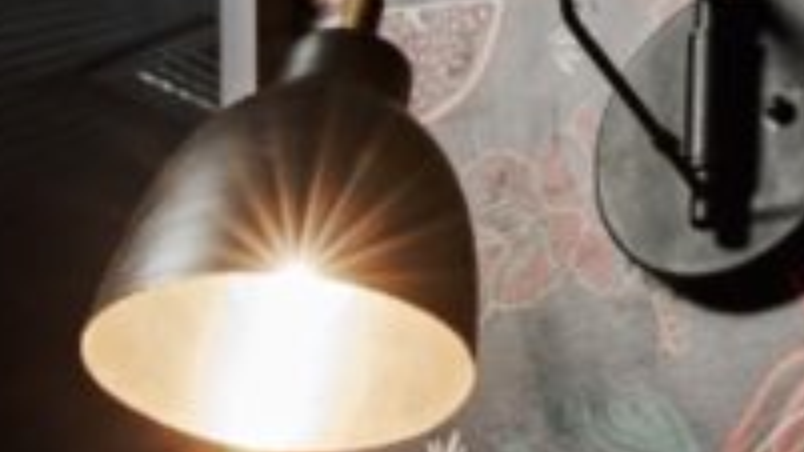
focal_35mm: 155
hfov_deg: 13.1
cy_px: 1452
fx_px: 3304
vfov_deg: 6.9
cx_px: -390
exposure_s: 6
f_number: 8
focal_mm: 29
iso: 250
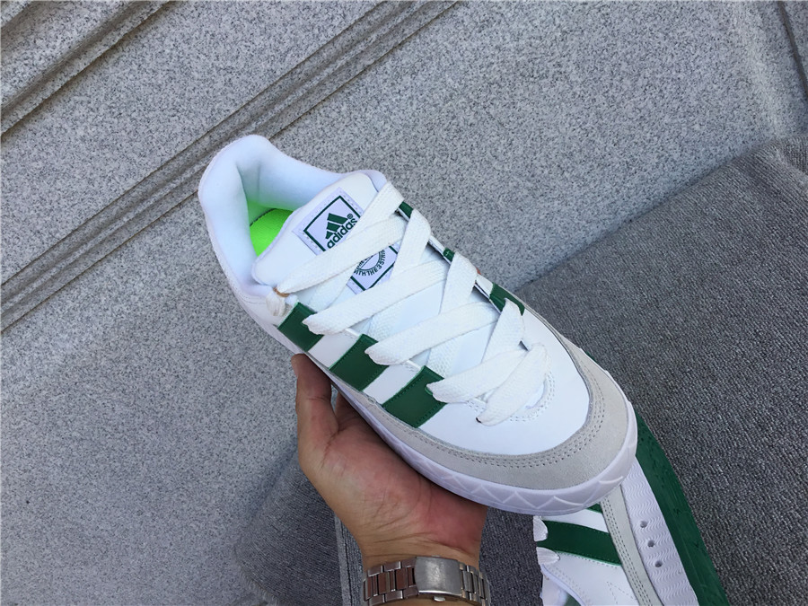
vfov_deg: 45.4
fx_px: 724
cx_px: 404
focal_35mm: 31
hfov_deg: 58.4
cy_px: 303
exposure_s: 1/479
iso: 25
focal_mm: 3.3
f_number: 2.4
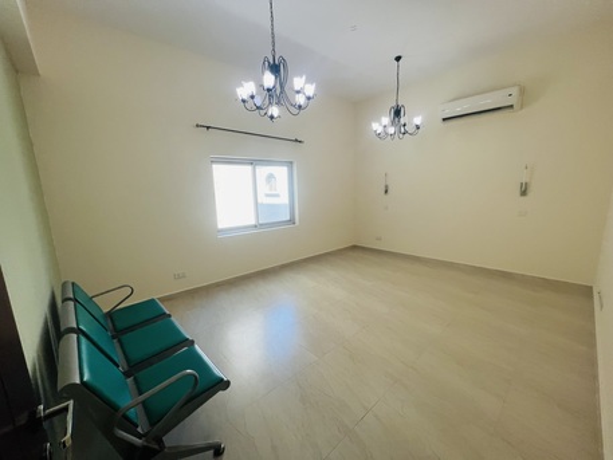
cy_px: 230
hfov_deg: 106.2
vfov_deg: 89.9
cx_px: 306
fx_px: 230
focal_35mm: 13
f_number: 1.8
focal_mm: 1.57
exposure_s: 1/100
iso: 125
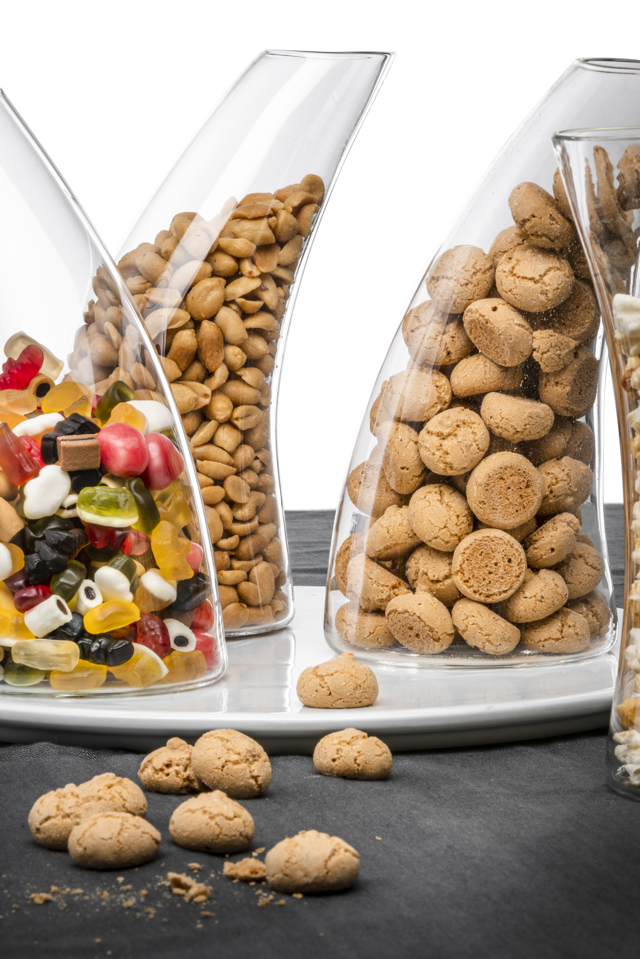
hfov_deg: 9.2
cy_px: 480
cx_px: 320
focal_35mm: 150
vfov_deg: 13.7
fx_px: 3998
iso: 50
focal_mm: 100
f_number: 32
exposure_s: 1/60
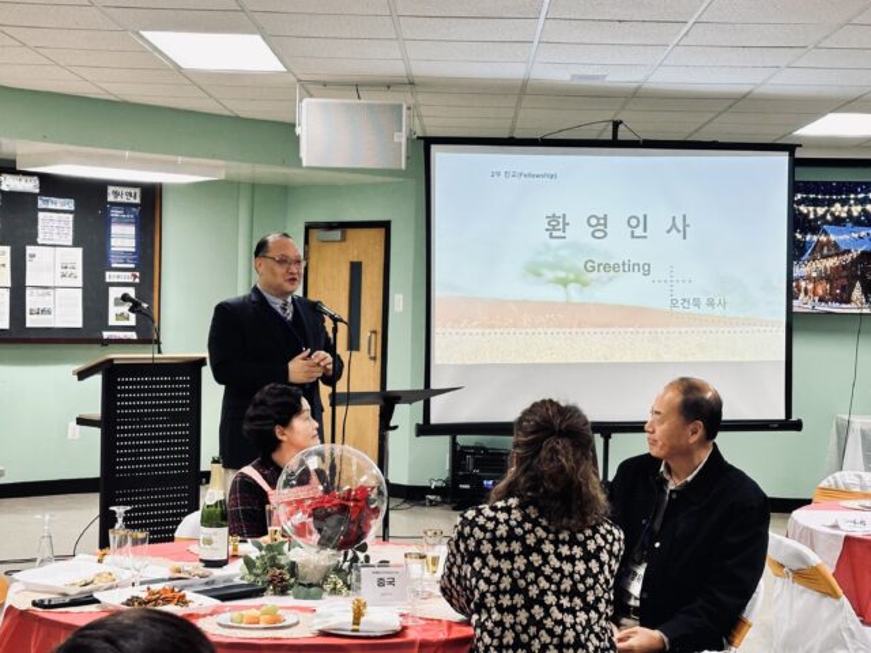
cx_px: 436
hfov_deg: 39.7
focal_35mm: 48
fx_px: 1208
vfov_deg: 30.3
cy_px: 326
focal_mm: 6.86
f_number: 1.78
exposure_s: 1/60
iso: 80
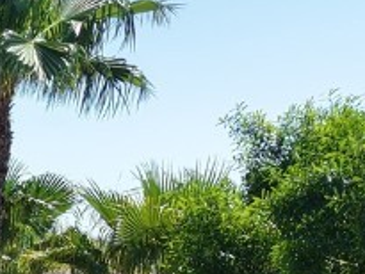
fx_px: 1266
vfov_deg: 11.0
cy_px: 578
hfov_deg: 12.9
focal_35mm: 120
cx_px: -488
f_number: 1.8
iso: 200
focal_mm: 8.67
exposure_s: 1/3200
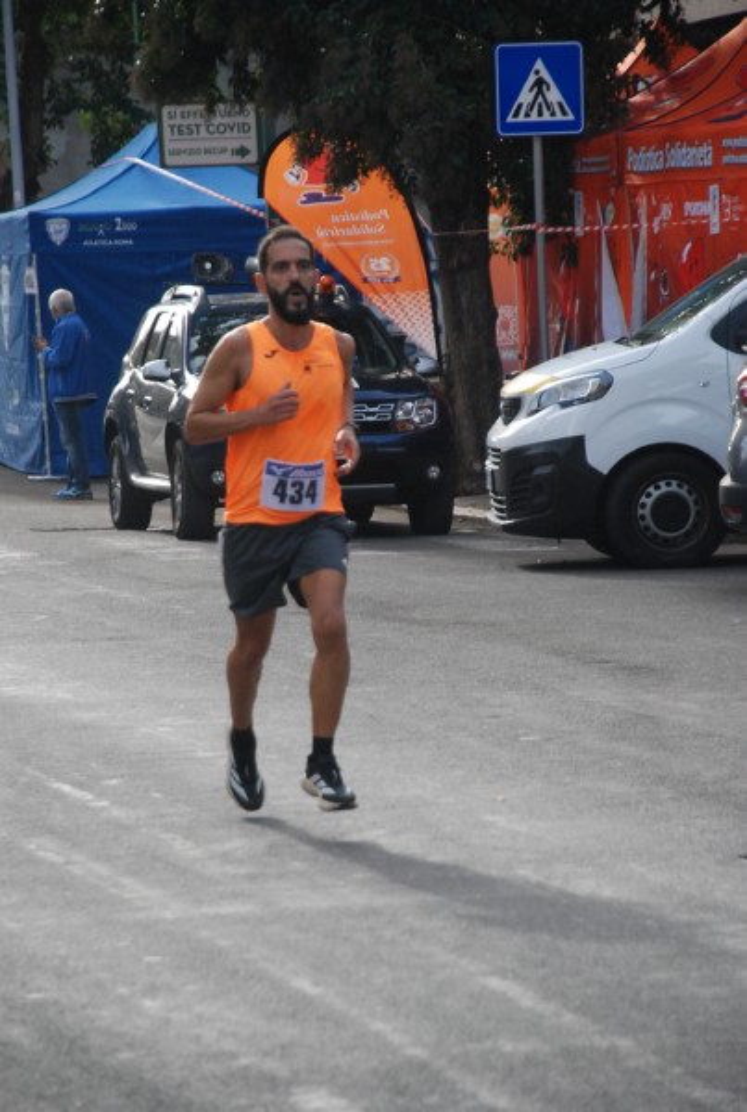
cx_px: 374
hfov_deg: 13.1
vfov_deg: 19.4
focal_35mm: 105
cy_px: 556
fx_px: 3251
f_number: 5.6
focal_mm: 70
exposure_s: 1/800
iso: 1000
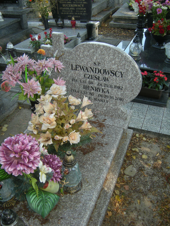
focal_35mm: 31
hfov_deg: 45.4
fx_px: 203
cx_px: 85
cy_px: 113
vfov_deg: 58.4
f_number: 2.9
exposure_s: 1/53.4
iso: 64
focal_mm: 5.3
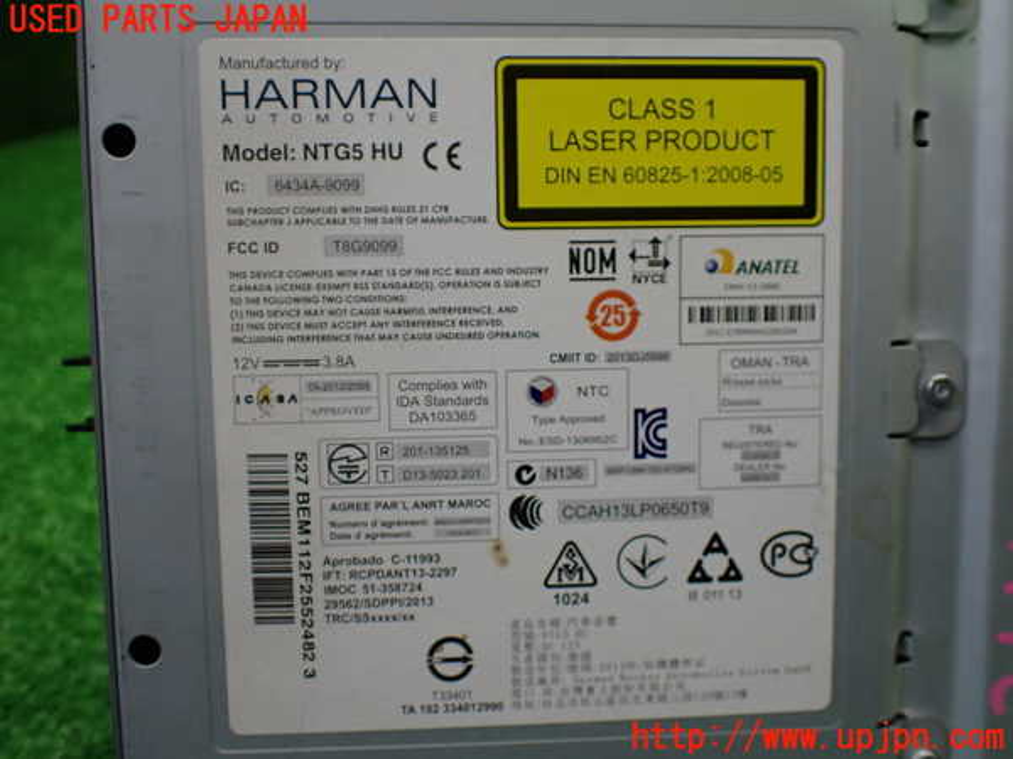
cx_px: 506
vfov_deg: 46.8
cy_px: 380
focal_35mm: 30
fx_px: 878
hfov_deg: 60.0
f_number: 2.3
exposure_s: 1/125
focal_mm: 5.4
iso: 250
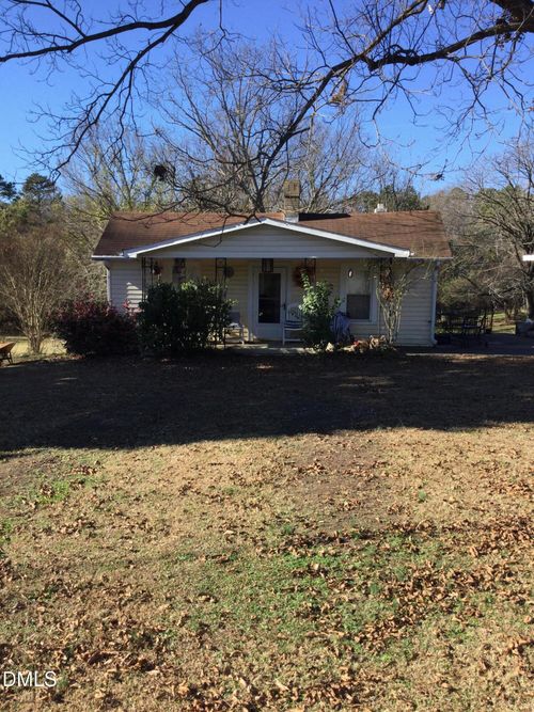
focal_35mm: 31
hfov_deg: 45.4
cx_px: 267
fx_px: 638
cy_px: 356
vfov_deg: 58.4
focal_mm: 3.3
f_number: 2.4
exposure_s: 1/578
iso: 25
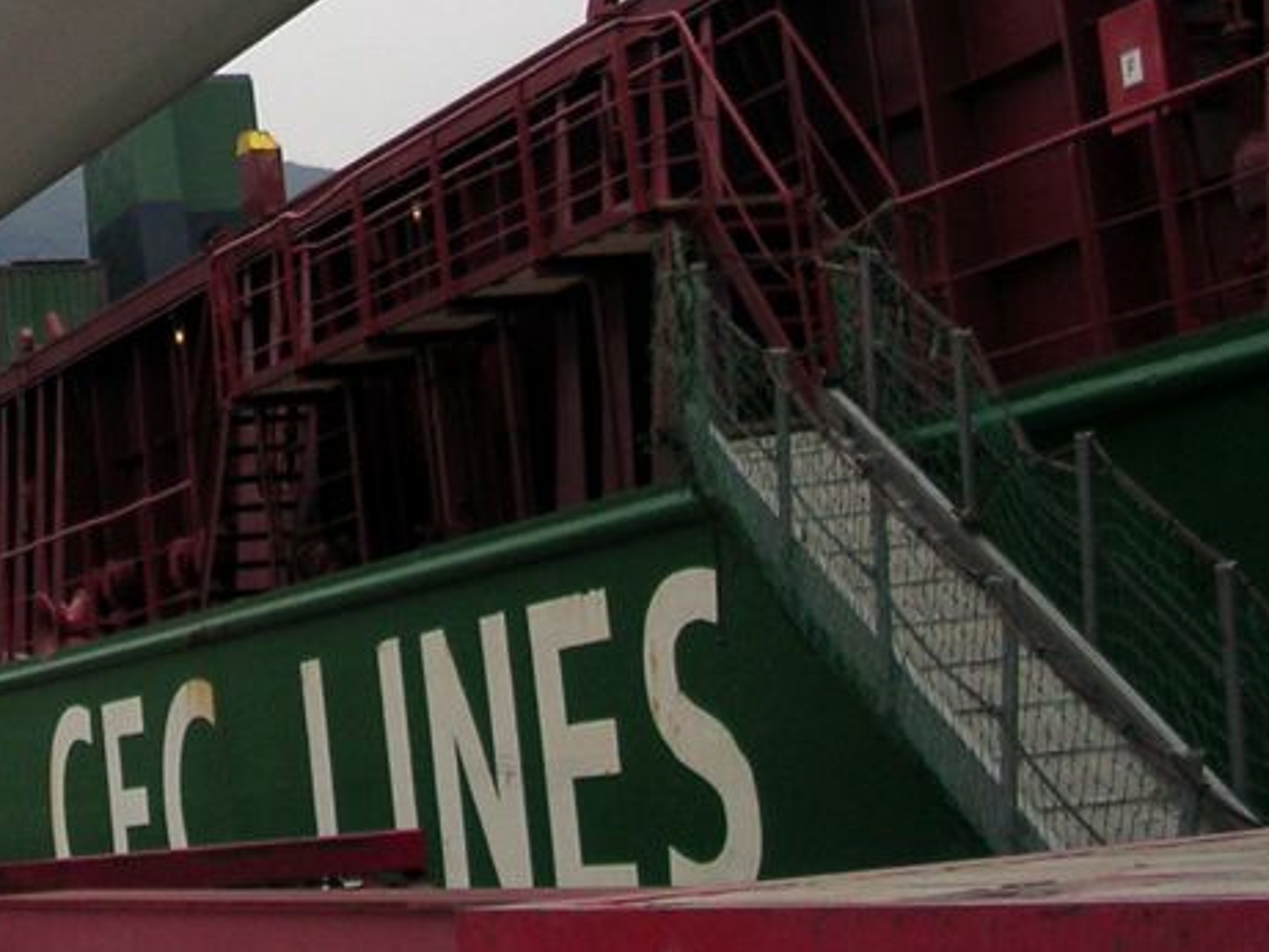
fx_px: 3227
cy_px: 36
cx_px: -106
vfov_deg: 16.5
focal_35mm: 88
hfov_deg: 21.2
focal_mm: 5.8
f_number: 2.8
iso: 100
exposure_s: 1/1502
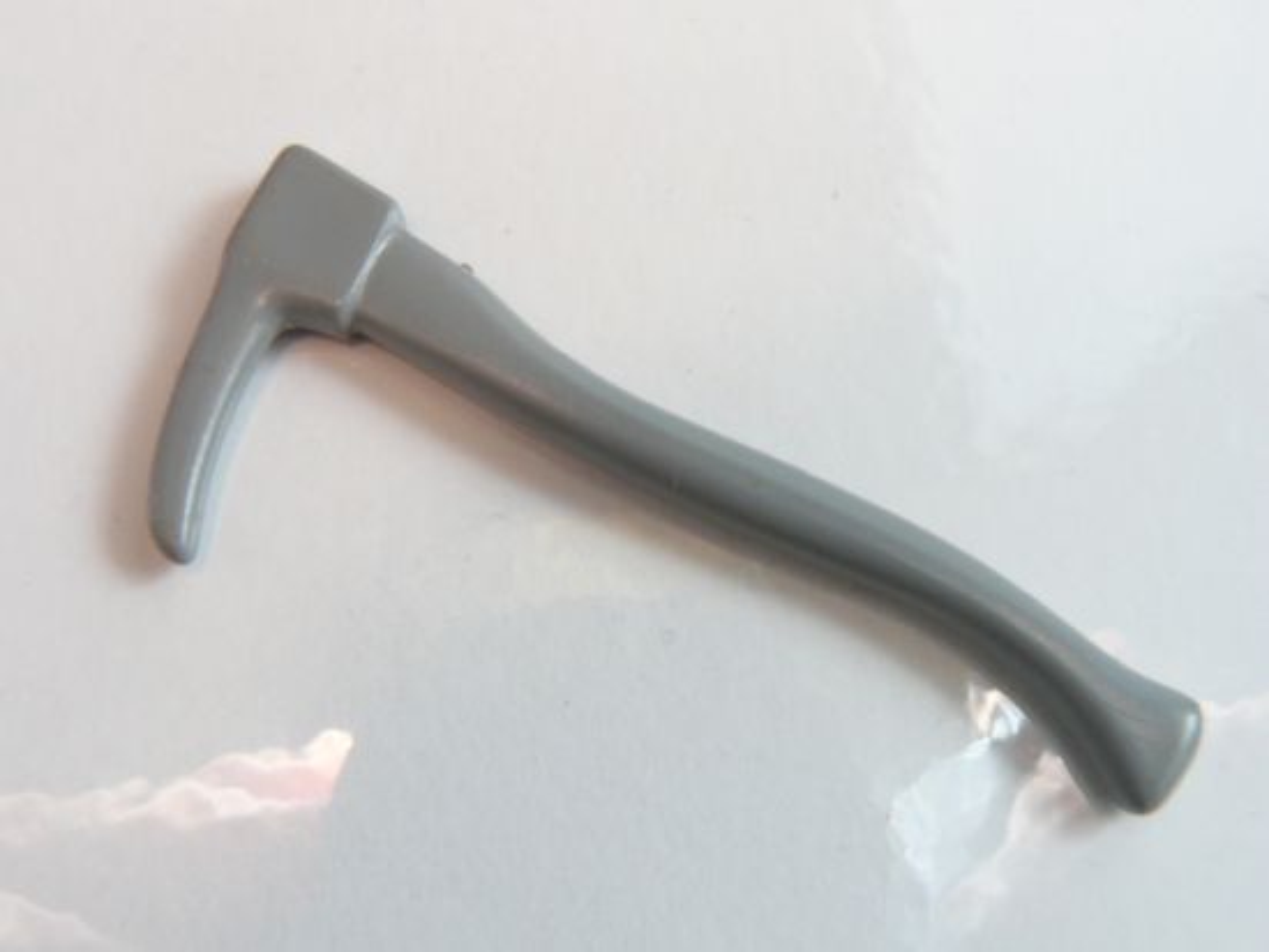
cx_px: 634
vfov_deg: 39.7
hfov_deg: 51.3
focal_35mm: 36
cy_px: 476
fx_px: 1320
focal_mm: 6
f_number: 4
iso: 100
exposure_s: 1/8
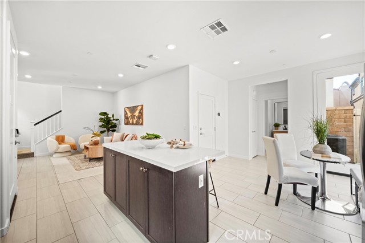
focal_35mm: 14
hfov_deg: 104.3
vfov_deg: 81.1
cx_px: 182
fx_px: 142
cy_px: 122
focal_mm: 14
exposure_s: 1/13
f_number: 4.5
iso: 500
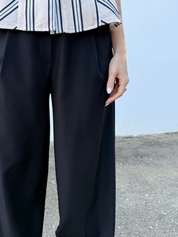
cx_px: 89
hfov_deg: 56.8
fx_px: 164
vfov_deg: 71.6
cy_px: 118
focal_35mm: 24
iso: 80
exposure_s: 1/372
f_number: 1.78
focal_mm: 6.76
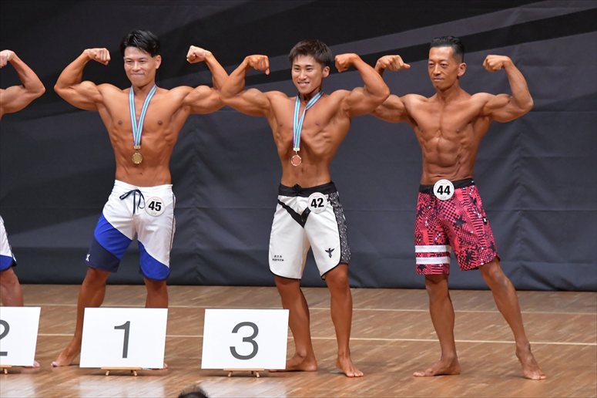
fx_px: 4724
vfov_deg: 4.8
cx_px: 298
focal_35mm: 285
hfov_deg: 7.2
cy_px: 199
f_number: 5.6
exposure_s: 1/400
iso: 6400
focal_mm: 190
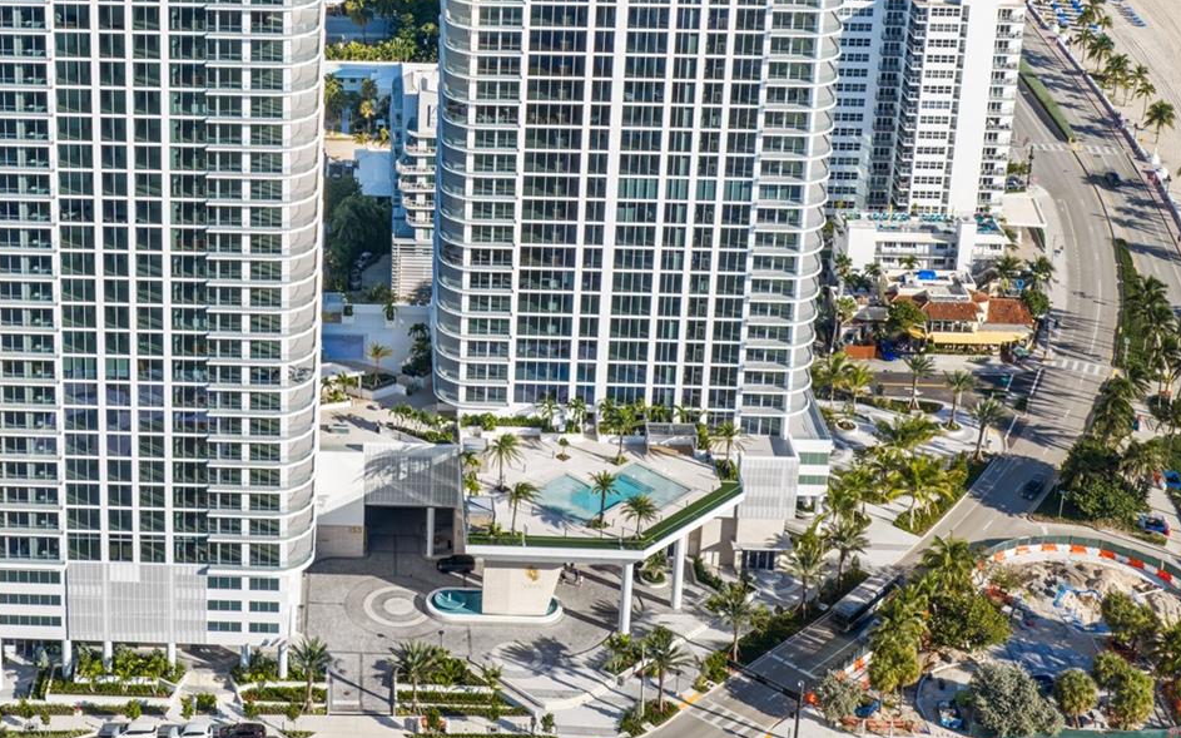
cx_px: 272
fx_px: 1995
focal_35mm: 62
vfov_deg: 20.2
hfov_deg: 32.3
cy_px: -18
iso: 100
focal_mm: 14.45
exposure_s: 1/100
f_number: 5
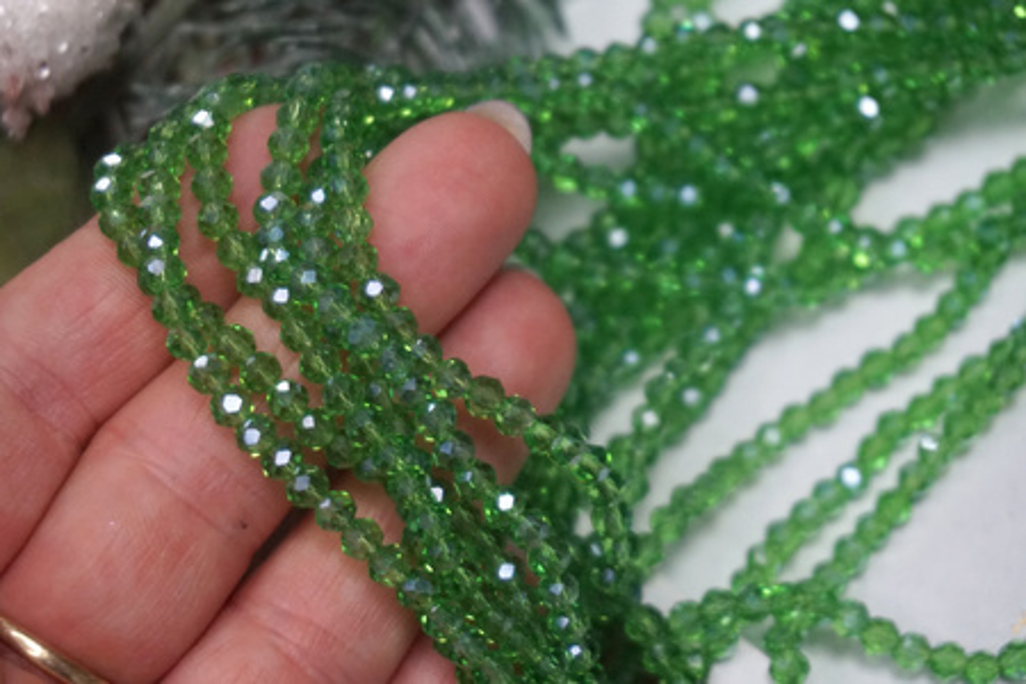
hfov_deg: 28.1
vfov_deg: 18.9
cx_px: 513
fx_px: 2052
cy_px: 342
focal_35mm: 72
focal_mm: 48
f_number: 5.6
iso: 2000
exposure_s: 1/80
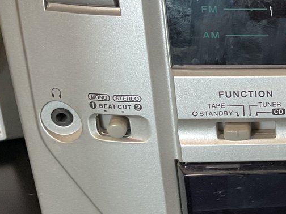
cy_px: 129
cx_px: 388
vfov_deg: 17.0
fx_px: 719
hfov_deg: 20.3
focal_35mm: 87
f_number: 1.8
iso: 100
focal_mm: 3
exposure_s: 1/60
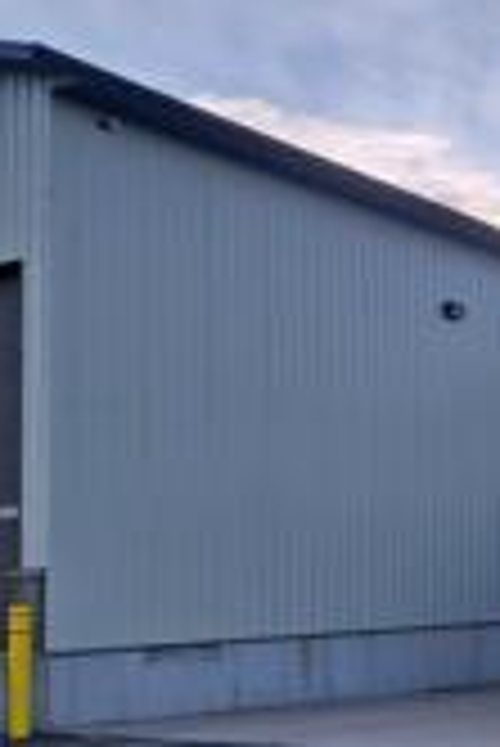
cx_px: 595
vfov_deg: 33.1
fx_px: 1247
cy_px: 486
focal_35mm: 60
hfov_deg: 21.2
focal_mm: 6.7
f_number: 1.8
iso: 16
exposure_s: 1/529
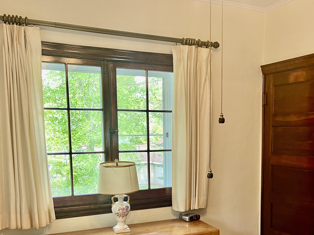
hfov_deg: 45.5
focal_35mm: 41
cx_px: 190
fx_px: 372
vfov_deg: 34.3
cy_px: 179
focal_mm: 5.1
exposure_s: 1/60
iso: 100
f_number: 1.6
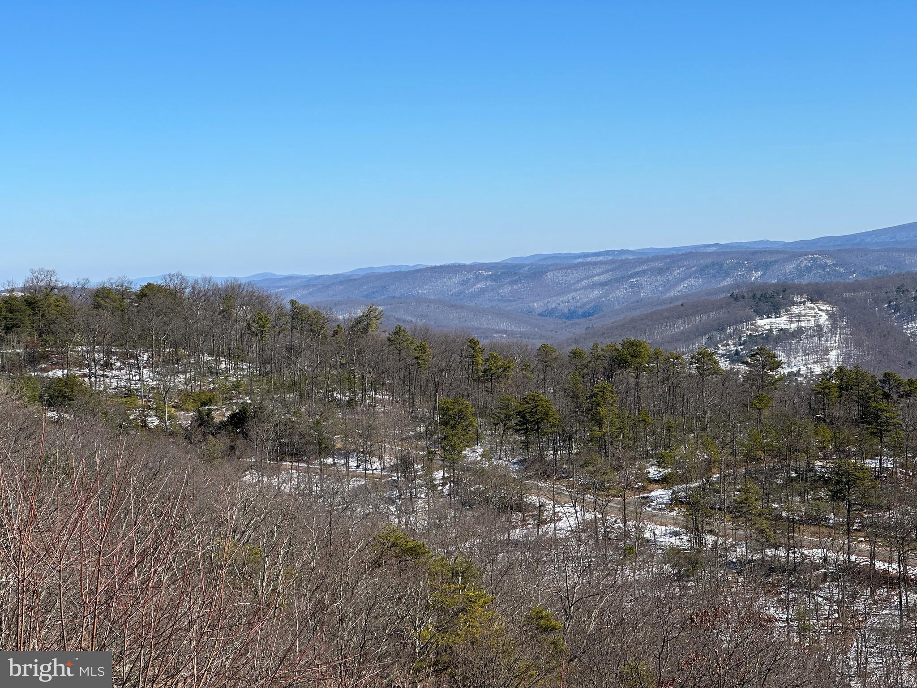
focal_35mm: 77
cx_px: 458
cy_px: 344
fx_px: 2040
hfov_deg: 25.3
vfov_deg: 19.1
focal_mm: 9
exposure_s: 1/847
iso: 32
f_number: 2.8
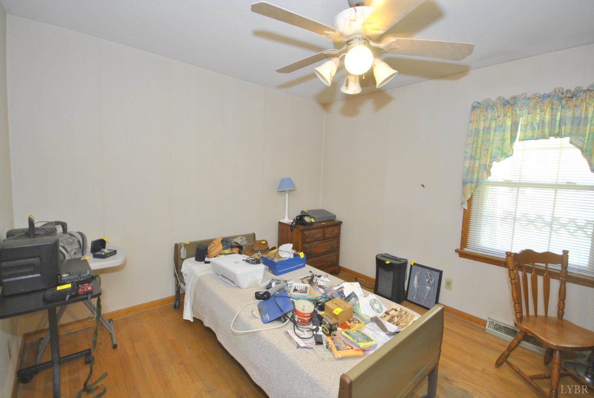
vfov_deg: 77.5
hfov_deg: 100.3
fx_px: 248
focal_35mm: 15
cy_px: 199
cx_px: 297
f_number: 4
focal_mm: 10
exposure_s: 1/25
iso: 400
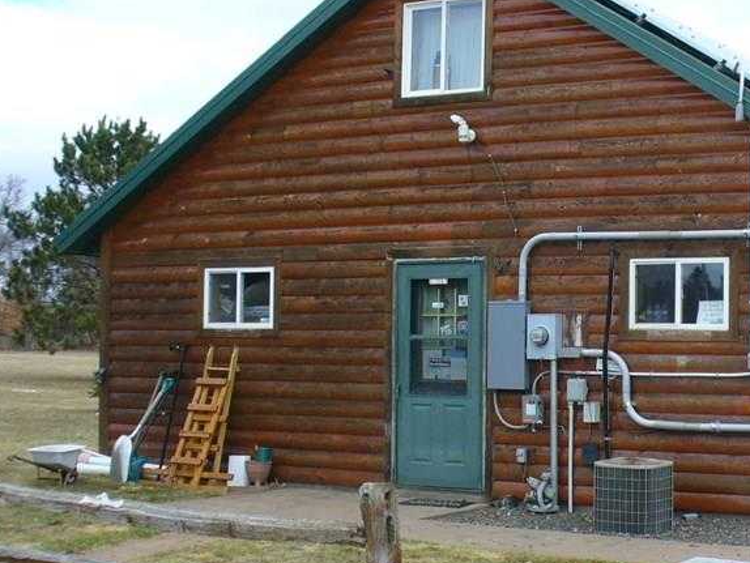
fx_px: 1431
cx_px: 639
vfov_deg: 22.2
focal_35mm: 66
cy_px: 330
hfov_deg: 28.5
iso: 80
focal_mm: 6.1
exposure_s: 1/160
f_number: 5.6
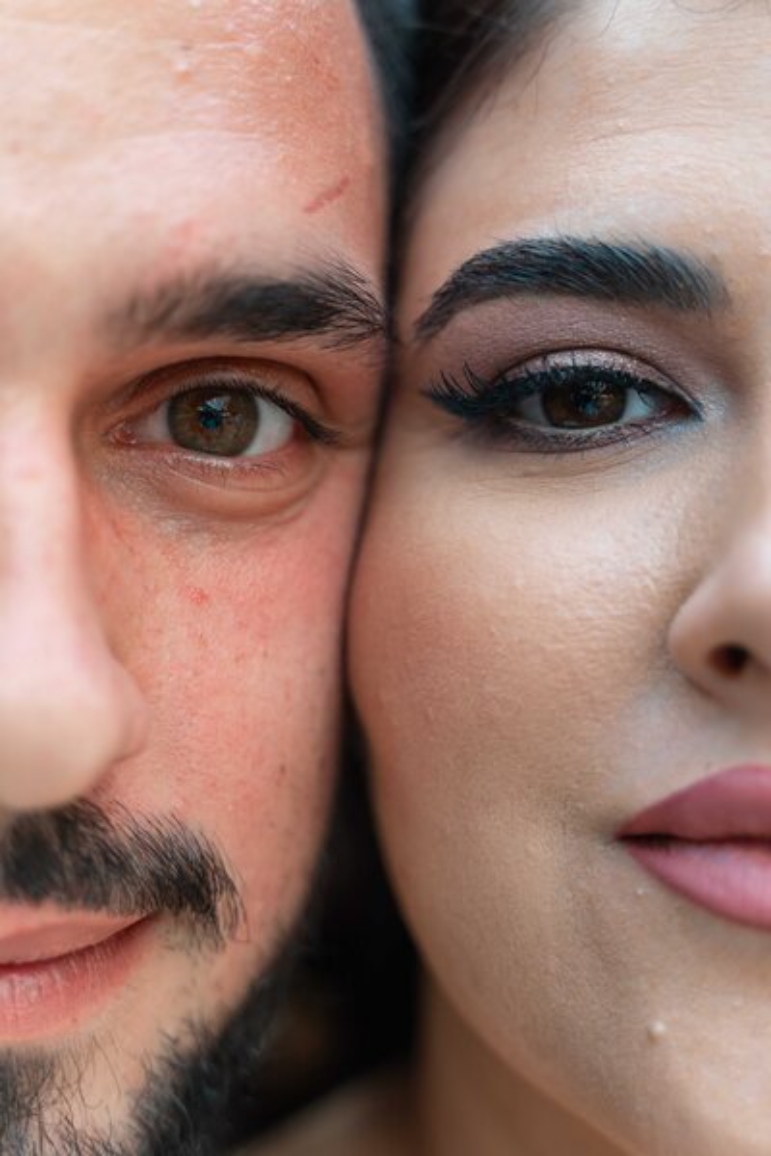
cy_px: 578
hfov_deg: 23.8
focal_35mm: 57
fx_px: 1831
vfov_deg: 35.1
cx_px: 386
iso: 250
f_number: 2.8
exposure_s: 1/160
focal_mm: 57
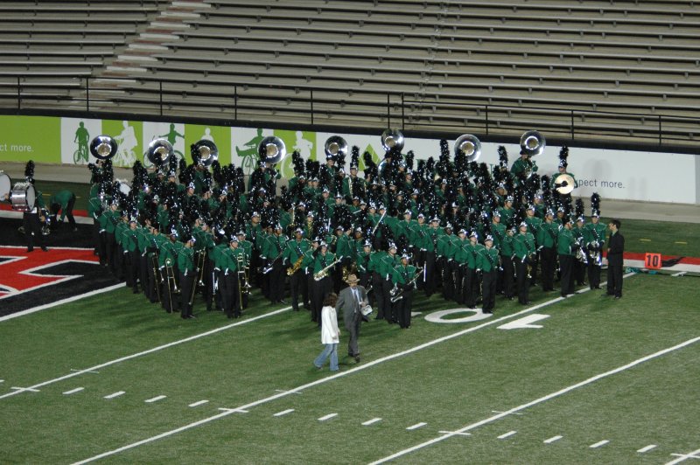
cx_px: 350
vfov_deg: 6.5
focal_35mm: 210
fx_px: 4080
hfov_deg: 9.8
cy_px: 232
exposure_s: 1/60
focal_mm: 140
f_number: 5.6
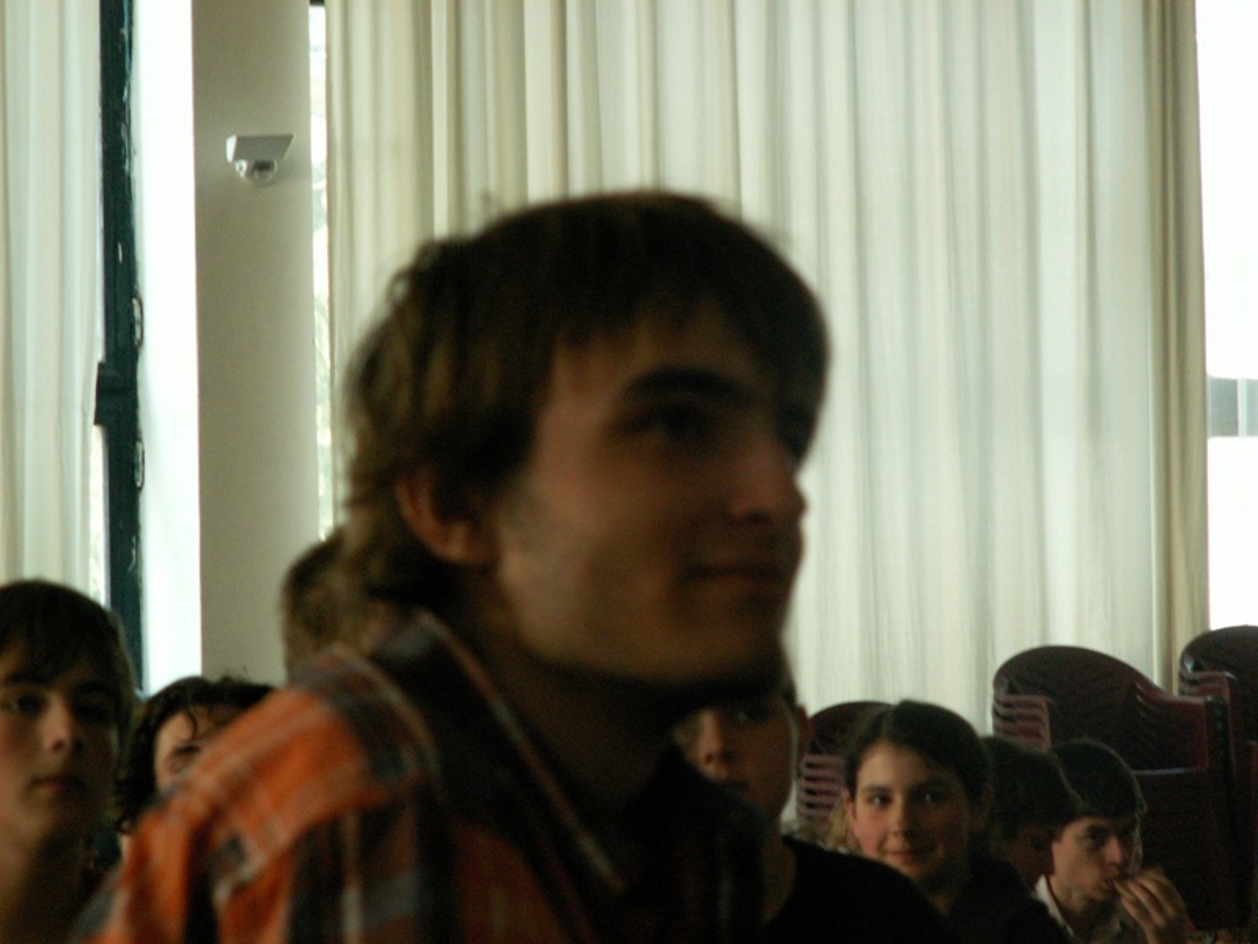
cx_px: 629
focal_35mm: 175
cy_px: 472
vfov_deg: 8.5
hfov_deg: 11.3
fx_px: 6360
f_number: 4
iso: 160
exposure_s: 1/30
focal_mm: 28.56
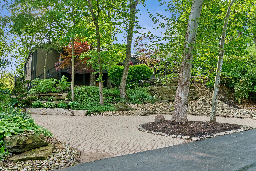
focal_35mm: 29
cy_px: 86
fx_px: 206
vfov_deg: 45.0
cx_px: 128
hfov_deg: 63.6
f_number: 6.3
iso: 640
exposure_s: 1/100
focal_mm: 29
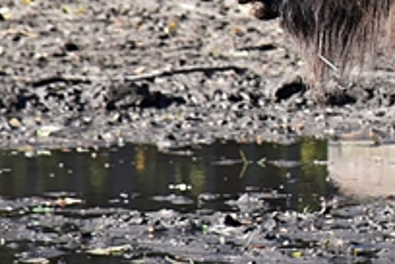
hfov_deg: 2.0
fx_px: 11542
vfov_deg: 1.3
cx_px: 660
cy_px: -110
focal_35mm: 1052
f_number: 5.6
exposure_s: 1/1000
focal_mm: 140
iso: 800
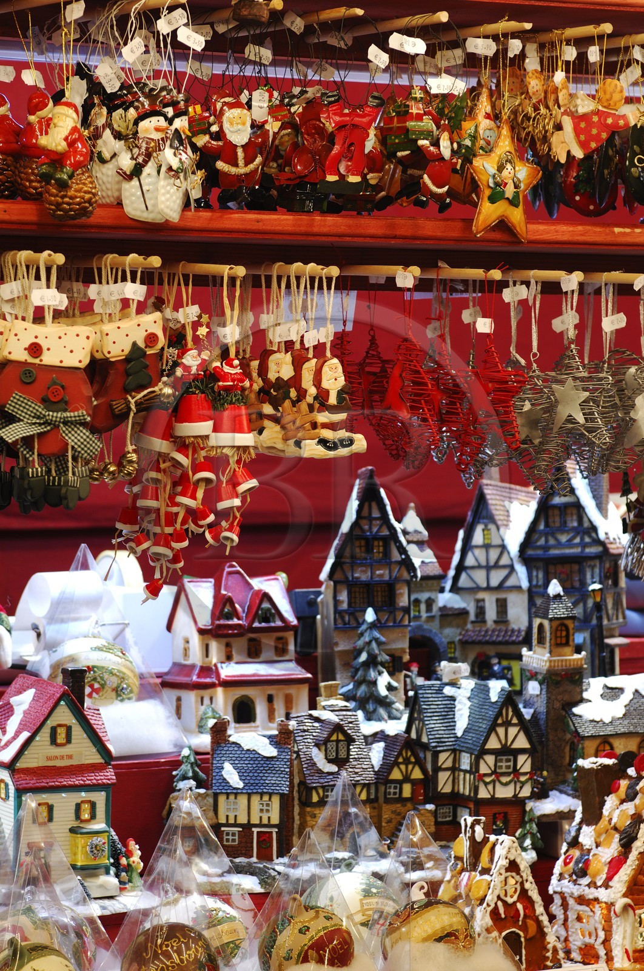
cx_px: 322
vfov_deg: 19.5
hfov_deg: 13.0
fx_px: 2826
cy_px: 486
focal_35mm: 105
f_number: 5.6
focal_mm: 70
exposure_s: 1/5
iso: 100
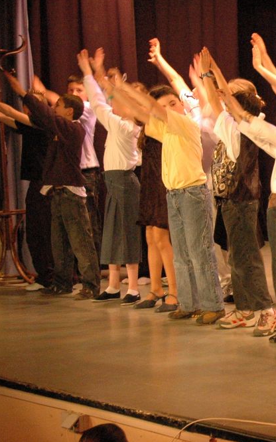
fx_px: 1122
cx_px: 380
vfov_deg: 22.3
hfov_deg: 13.4
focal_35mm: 93
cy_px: 196
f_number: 3.8
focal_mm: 27
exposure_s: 1/25
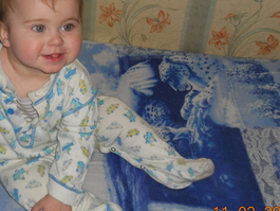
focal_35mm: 78
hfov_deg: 24.8
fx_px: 631
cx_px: 80
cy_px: 71
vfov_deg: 18.9
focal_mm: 8.2
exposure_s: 1/30
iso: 200
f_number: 4.3
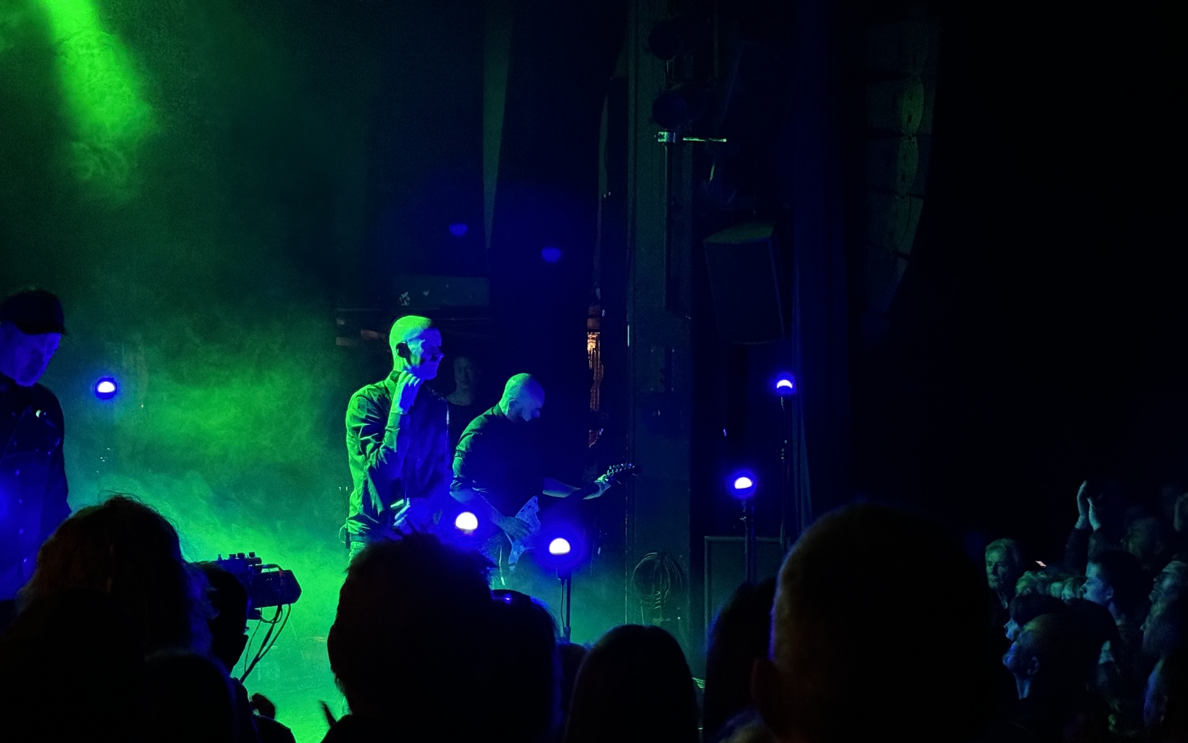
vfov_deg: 21.3
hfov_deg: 33.4
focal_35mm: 61
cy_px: 316
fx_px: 1975
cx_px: 501
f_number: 1.78
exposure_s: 1/35
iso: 500
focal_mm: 6.86
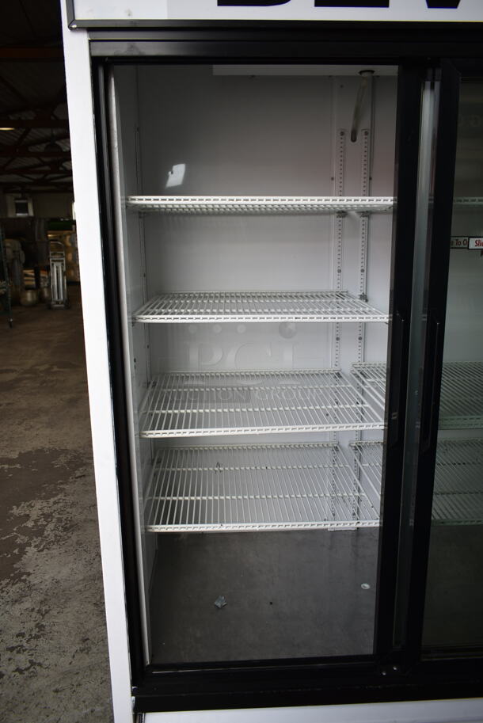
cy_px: 362
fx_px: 543
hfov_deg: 48.0
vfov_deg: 67.3
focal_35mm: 27
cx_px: 242
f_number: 4
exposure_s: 1/80
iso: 100
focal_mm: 18
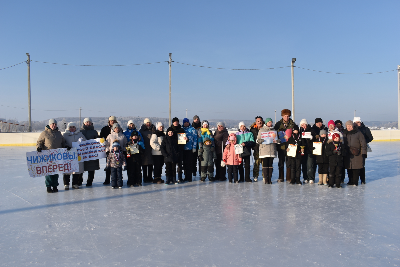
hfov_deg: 67.4
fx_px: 300
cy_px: 134
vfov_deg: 47.9
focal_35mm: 27
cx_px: 200
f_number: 9
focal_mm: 18
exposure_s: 1/250
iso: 100
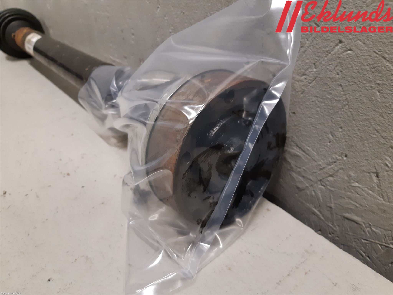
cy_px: 148
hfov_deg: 67.3
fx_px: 295
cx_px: 196
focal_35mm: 26
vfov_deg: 53.1
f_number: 1.7
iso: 200
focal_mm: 3.93
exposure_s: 1/50
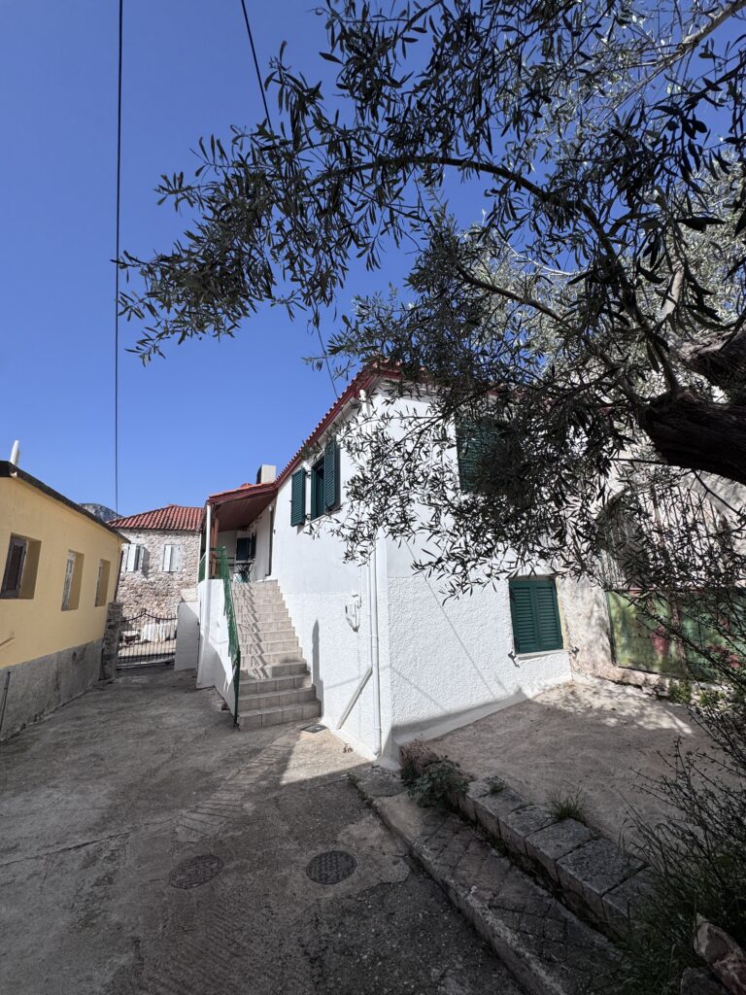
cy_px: 498
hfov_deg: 85.7
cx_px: 373
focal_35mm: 14
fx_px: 402
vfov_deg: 102.1
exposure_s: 1/3906
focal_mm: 2.22
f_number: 2.2
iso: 40
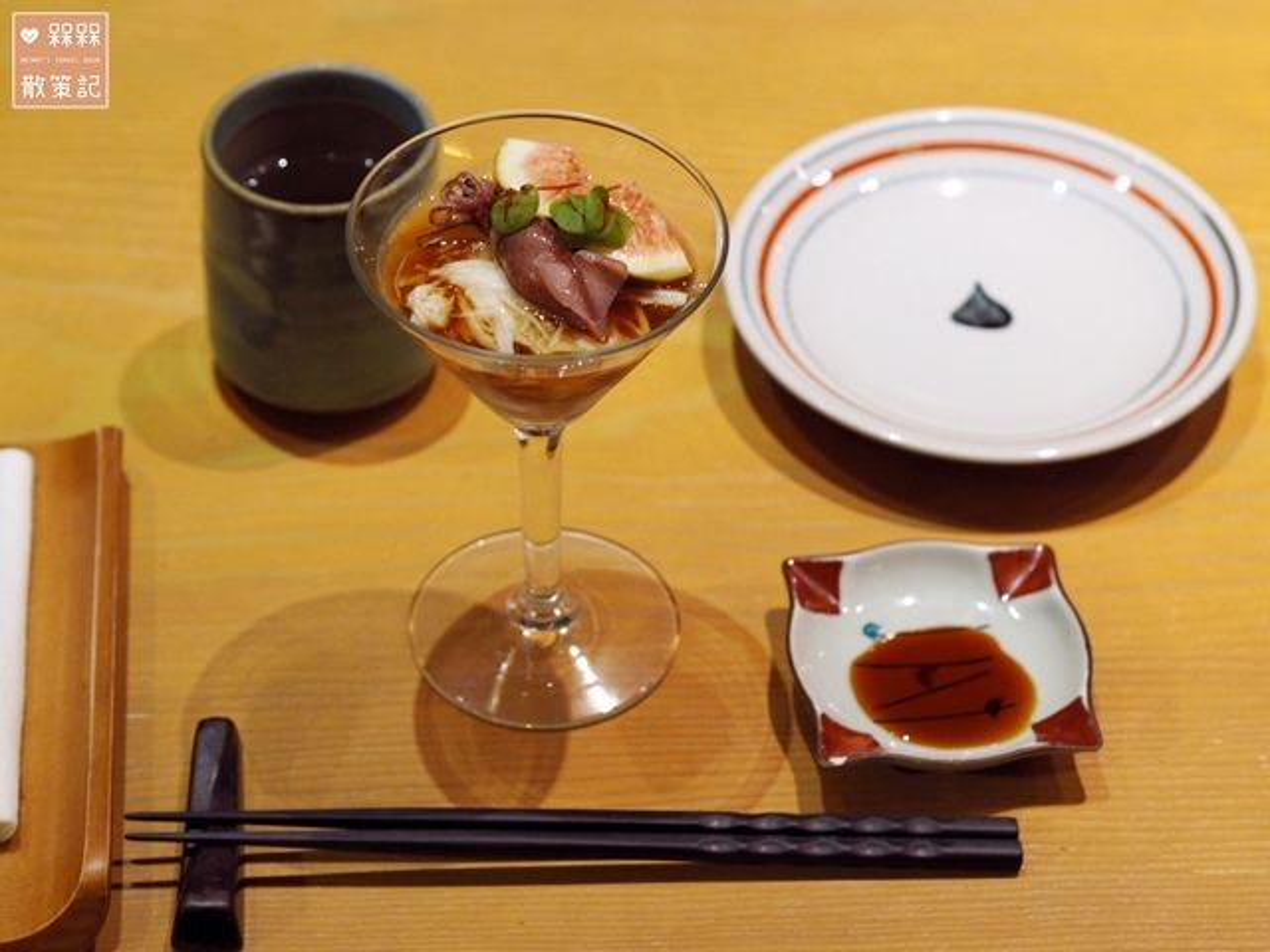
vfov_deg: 16.4
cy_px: 476
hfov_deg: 21.8
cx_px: 635
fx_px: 3302
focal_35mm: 90
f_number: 3.5
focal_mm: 45
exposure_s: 1/25
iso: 1600
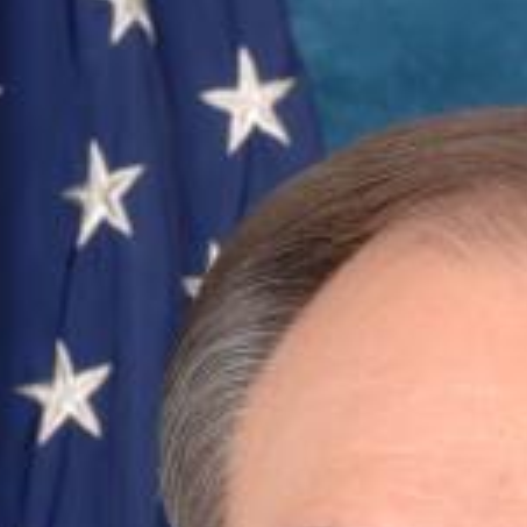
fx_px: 6097
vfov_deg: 4.9
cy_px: 1009
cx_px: 503
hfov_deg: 4.9
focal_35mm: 354
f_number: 16
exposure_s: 1/250
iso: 160
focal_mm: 62
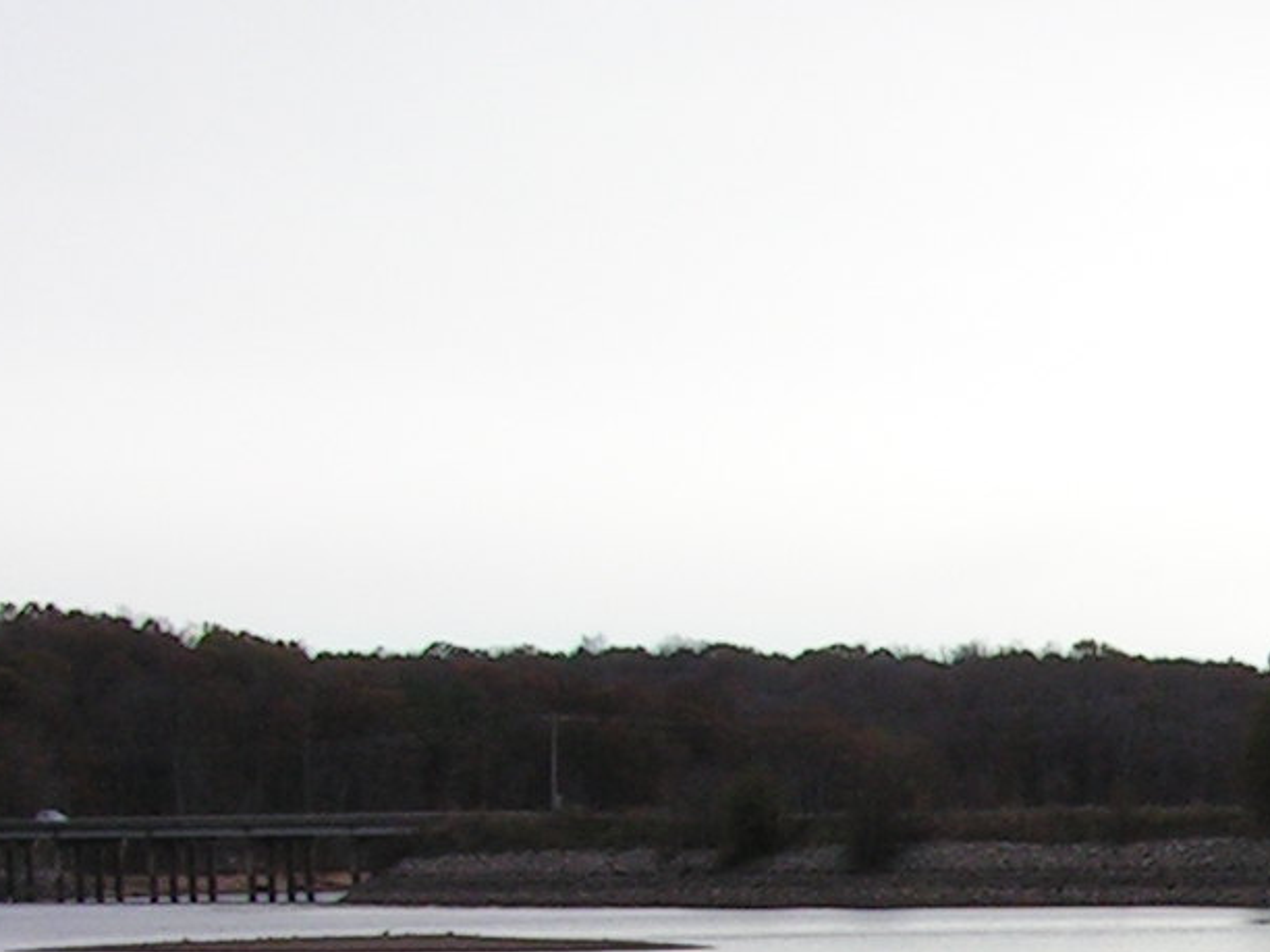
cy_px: 1186
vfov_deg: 10.3
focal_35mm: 141
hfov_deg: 13.2
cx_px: 1897
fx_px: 5173
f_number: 5.6
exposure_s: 1/250
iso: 50
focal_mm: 6.3
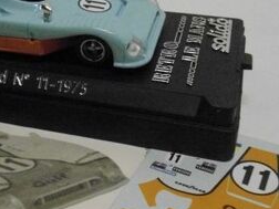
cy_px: 128
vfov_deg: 24.8
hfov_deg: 32.3
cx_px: 85
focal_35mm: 59
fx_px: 476
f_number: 3
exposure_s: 1/160
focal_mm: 5.6
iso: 800
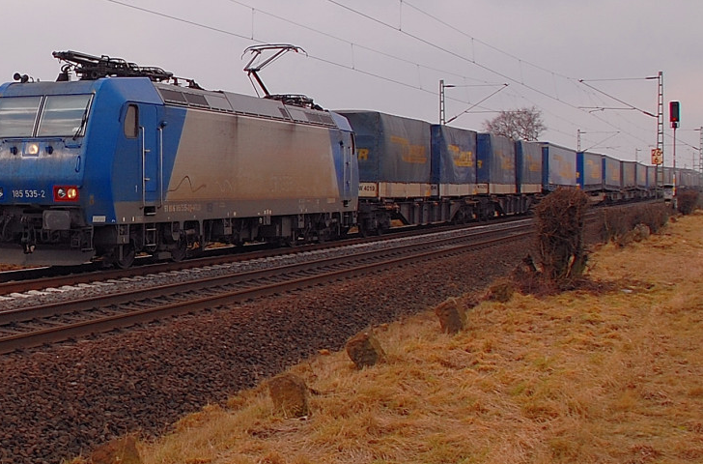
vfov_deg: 34.6
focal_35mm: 38
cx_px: 266
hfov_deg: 50.4
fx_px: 739
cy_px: 171
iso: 200
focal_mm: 18
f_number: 7.1
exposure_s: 1/400
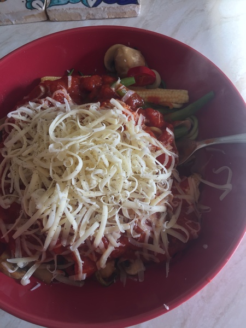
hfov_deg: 48.2
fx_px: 275
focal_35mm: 29
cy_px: 164
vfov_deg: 61.7
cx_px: 123
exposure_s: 1/100
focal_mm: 4.15
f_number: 2.2
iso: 40
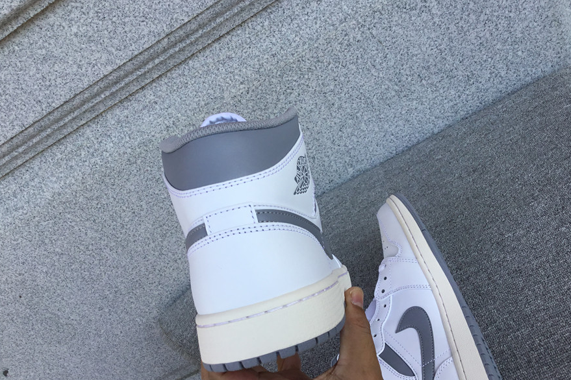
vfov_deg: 40.0
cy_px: 192
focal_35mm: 33
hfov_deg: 57.2
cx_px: 290
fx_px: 523
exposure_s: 1/612
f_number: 2.4
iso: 25
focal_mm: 3.3
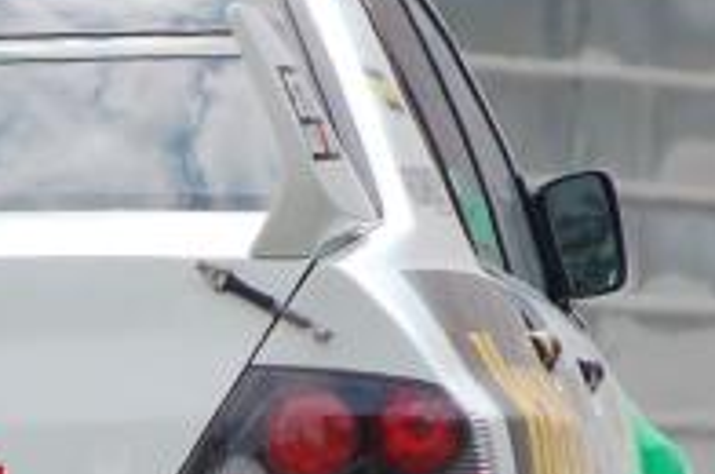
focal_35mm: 1138
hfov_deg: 1.8
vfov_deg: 1.2
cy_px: 607
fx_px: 22557
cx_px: 95
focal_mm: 145
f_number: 5.3
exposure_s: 1/1000
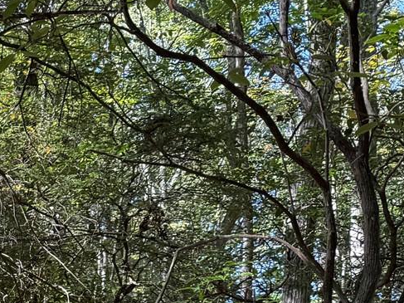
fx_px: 1178
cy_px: 499
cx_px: -415
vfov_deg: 13.5
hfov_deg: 15.4
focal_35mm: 101
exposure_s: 1/198
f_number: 1.78
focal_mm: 6.76
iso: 64
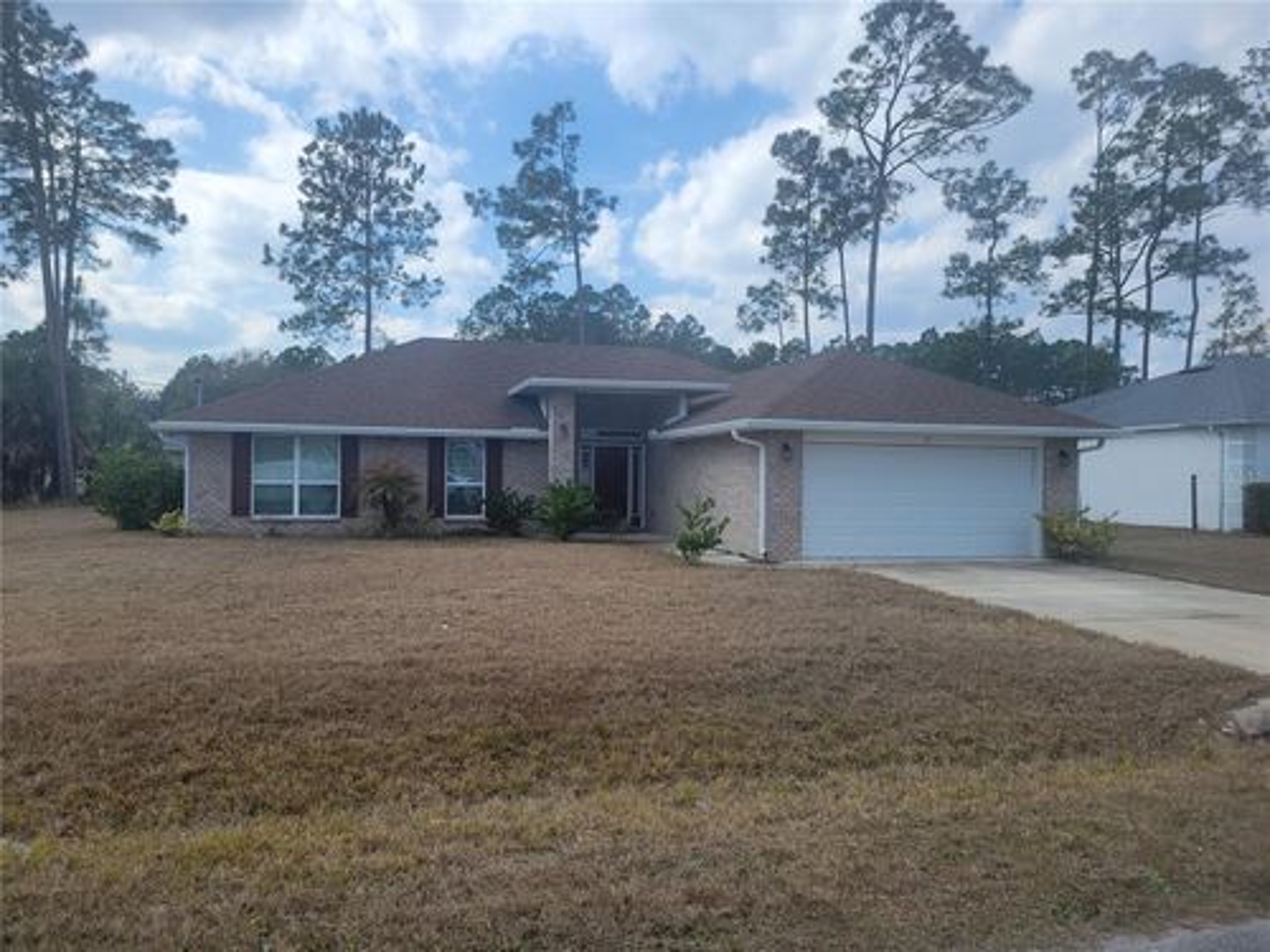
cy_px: 476
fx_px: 954
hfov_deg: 67.3
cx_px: 635
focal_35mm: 26
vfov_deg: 53.1
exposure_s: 1/2271
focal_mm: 5.4
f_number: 1.8
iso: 40
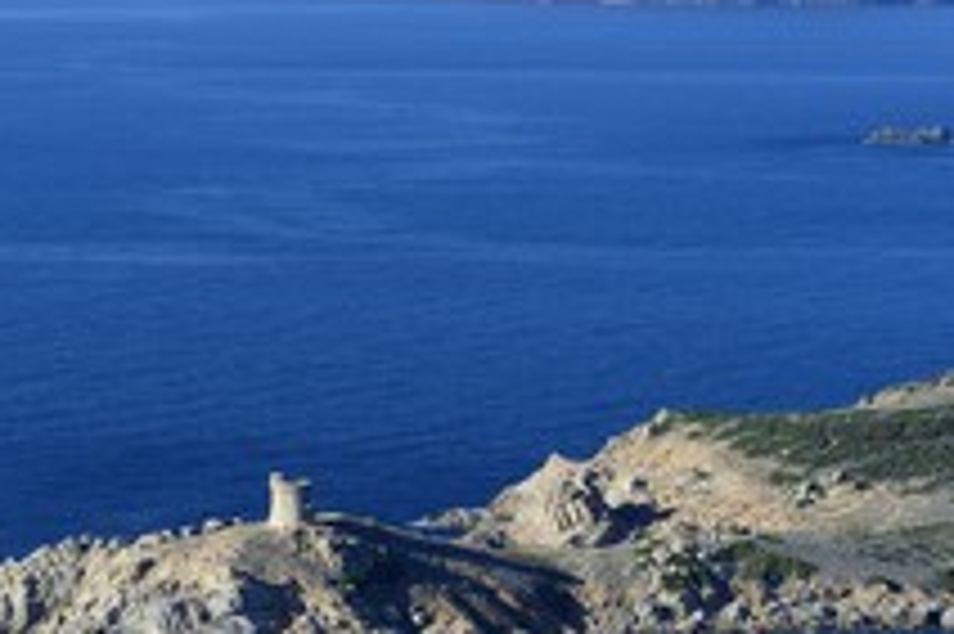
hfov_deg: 10.4
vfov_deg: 6.9
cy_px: 342
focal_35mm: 198
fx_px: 5243
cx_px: 457
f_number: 10
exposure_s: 1/1000
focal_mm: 100
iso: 400
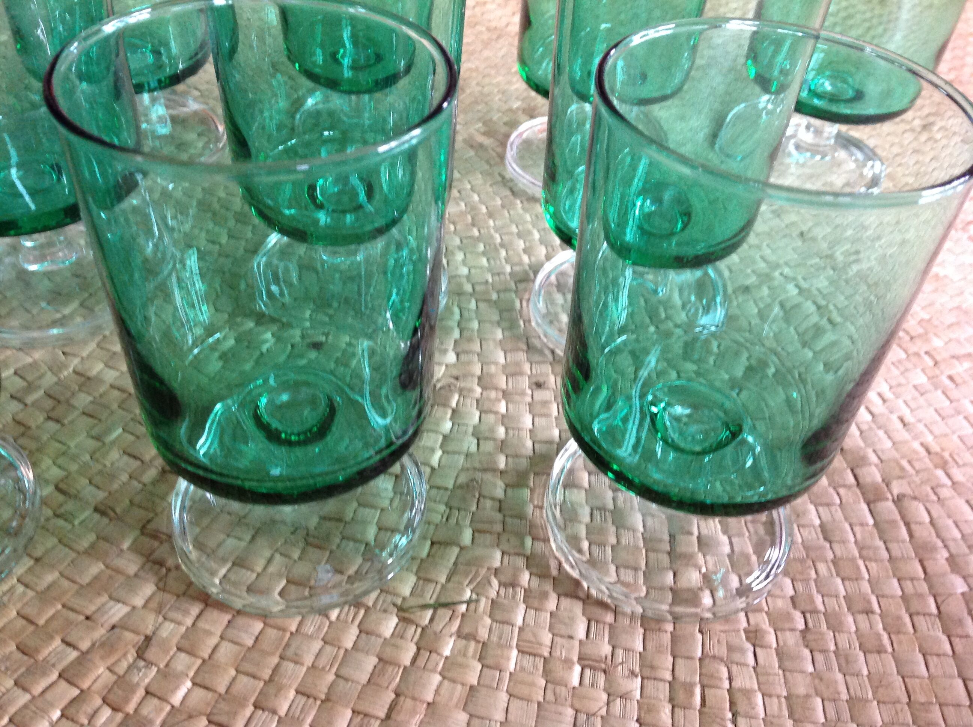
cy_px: 364
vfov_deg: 40.6
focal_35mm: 35
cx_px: 486
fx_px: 982
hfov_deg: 52.7
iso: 250
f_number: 2.4
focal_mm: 4.28
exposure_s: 1/15
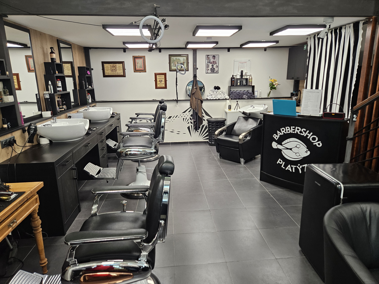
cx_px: 190
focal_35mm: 23
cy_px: 142
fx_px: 252
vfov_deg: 58.9
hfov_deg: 73.9
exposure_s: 1/100
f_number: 1.8
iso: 200
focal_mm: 5.4
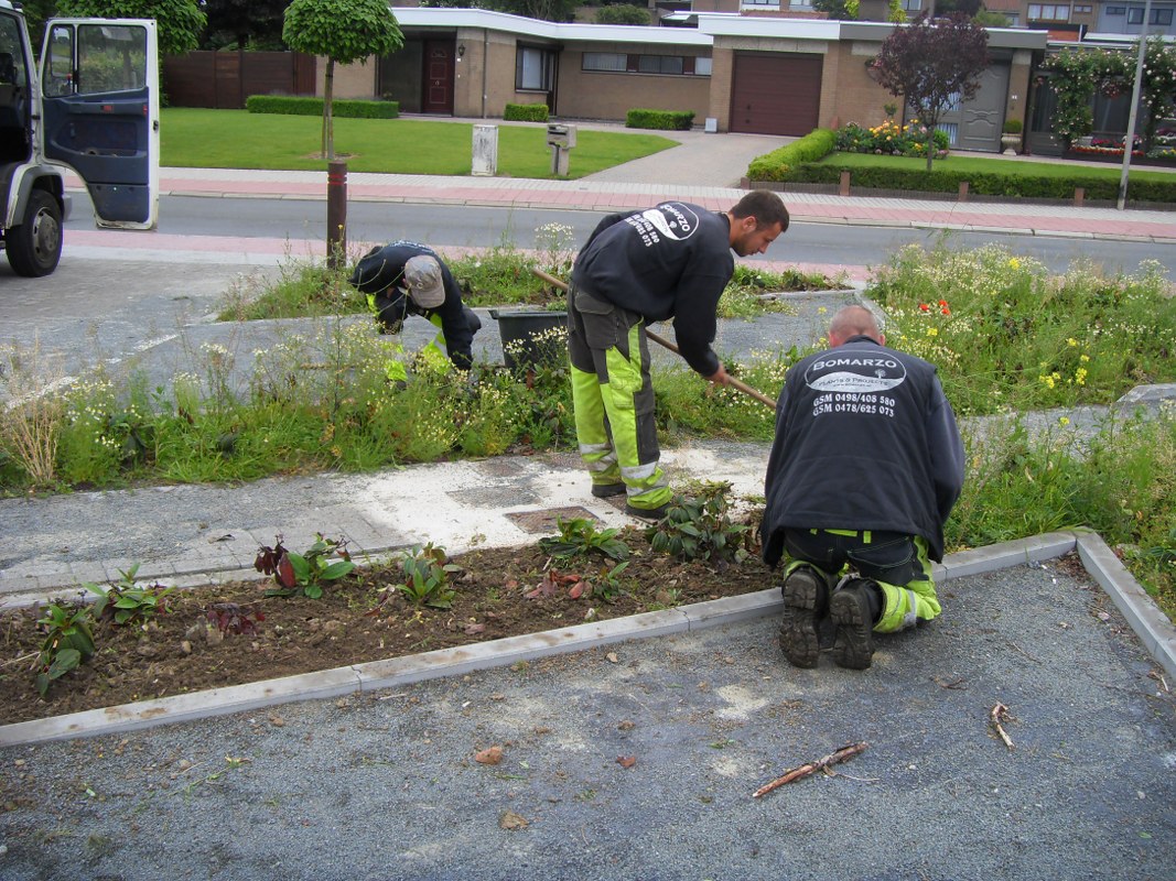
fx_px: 1325
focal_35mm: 39
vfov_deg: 36.8
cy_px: 440
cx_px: 588
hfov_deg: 47.9
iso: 100
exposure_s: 1/60
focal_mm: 6.6
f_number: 3.5
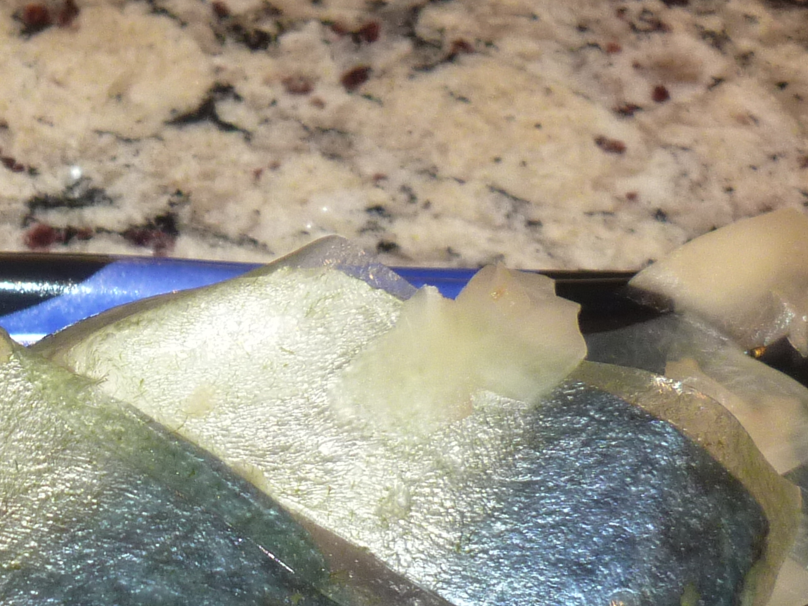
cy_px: 559
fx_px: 1774
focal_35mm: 76
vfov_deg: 19.0
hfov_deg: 24.2
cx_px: -45
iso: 100
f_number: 2.8
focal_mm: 4.5
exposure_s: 1/30
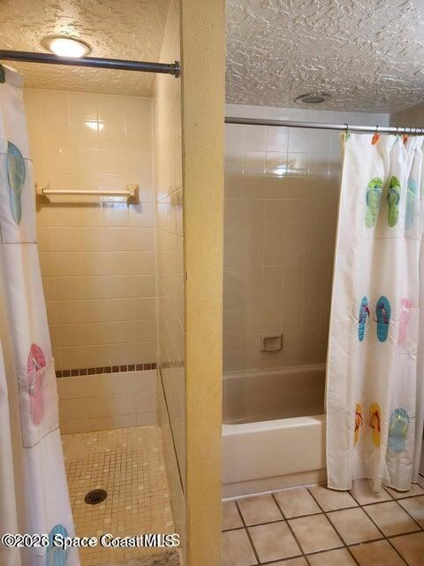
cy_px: 283
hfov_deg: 58.9
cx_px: 212
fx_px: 376
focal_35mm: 23
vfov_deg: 73.9
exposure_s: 1/120
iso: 320
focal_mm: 5.4
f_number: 1.8
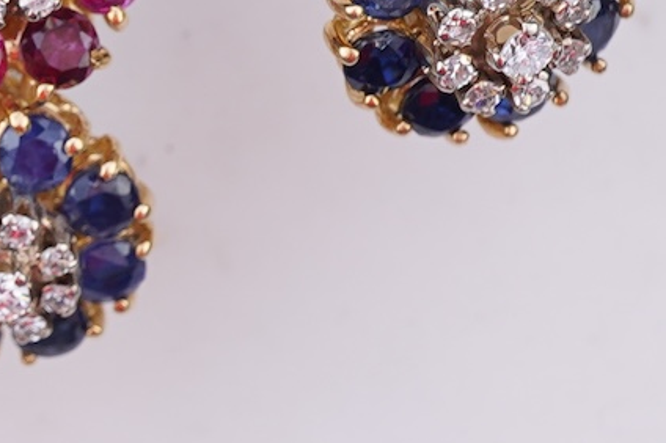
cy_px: 174
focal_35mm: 209
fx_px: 3863
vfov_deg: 6.6
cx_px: -185
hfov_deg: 9.7
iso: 200
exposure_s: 1/20
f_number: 14
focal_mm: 30
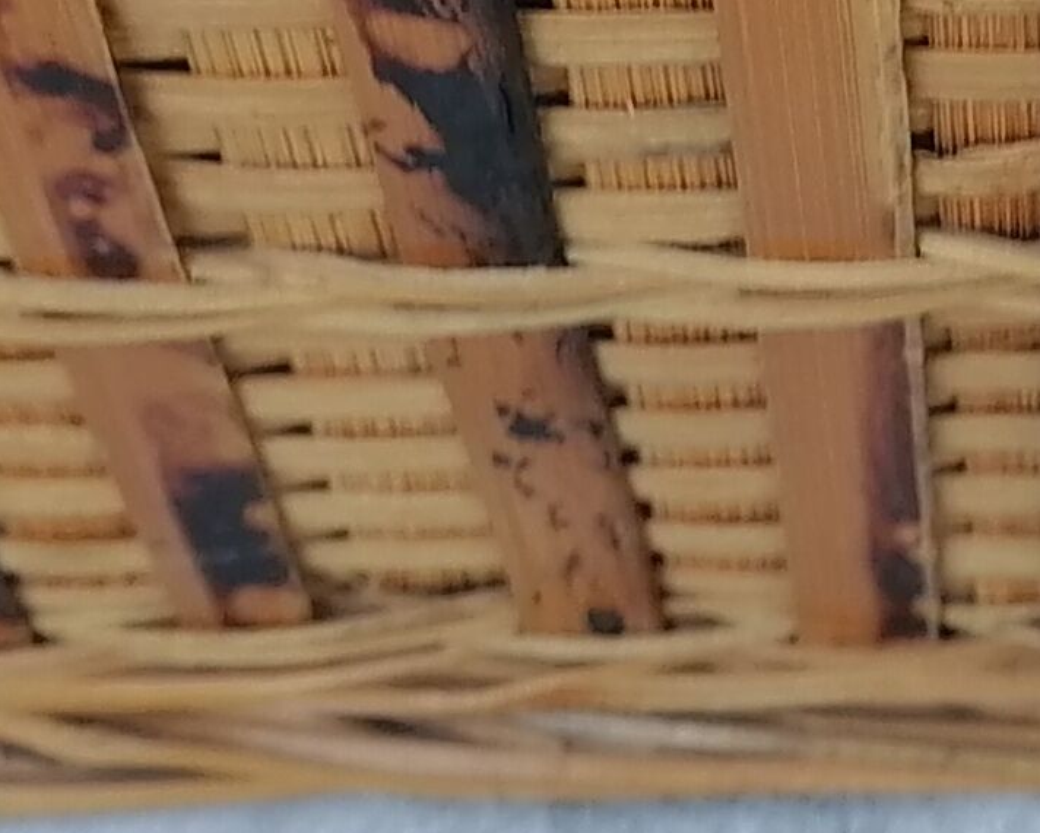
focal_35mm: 148
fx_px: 4557
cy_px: 227
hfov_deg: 12.7
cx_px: 1209
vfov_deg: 10.4
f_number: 1.8
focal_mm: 5.3
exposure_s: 1/116
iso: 50
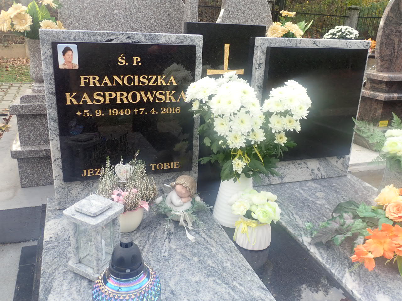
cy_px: 150
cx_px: 201
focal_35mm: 30
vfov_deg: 46.8
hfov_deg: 60.0
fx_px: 348
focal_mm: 5.5
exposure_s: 1/100
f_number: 3.2
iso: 100
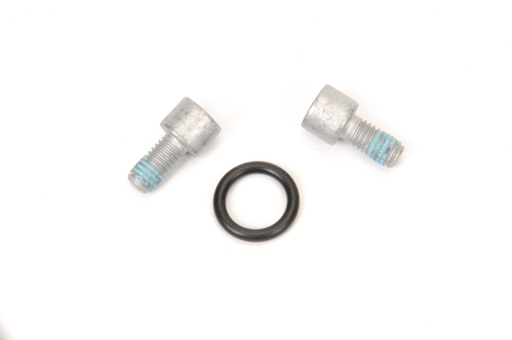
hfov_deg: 15.2
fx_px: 1918
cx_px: 256
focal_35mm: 135
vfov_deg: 10.1
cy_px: 170
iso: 160
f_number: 22
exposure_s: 1/200
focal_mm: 90
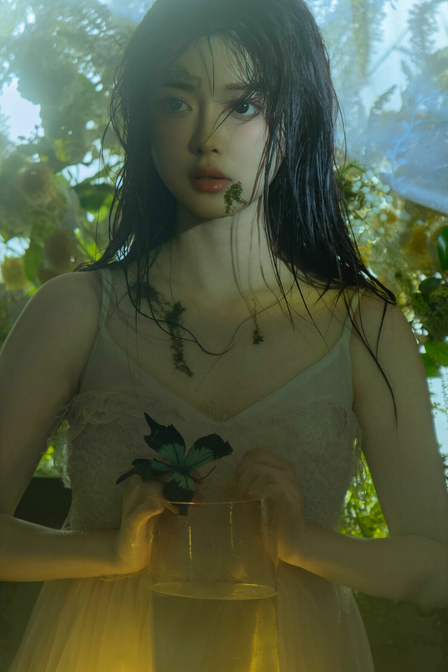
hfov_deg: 13.0
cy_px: 336
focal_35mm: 105
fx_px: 1960
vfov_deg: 19.5
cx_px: 224
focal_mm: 70
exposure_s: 1/200
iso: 500
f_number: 2.8
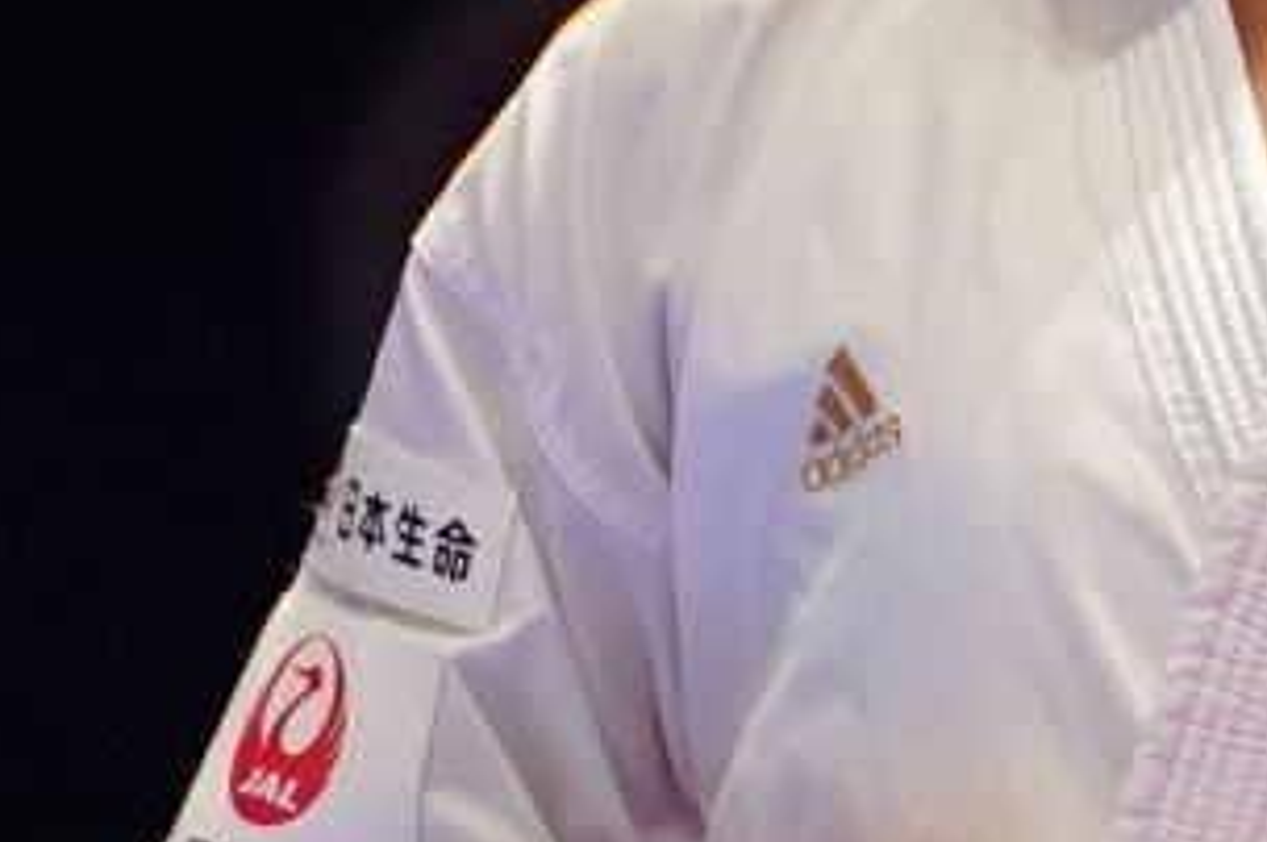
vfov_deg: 1.0
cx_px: 450
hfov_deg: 1.5
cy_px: 625
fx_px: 48762
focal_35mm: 1387
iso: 2500
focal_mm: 156
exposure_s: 1/1000
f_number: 2.8
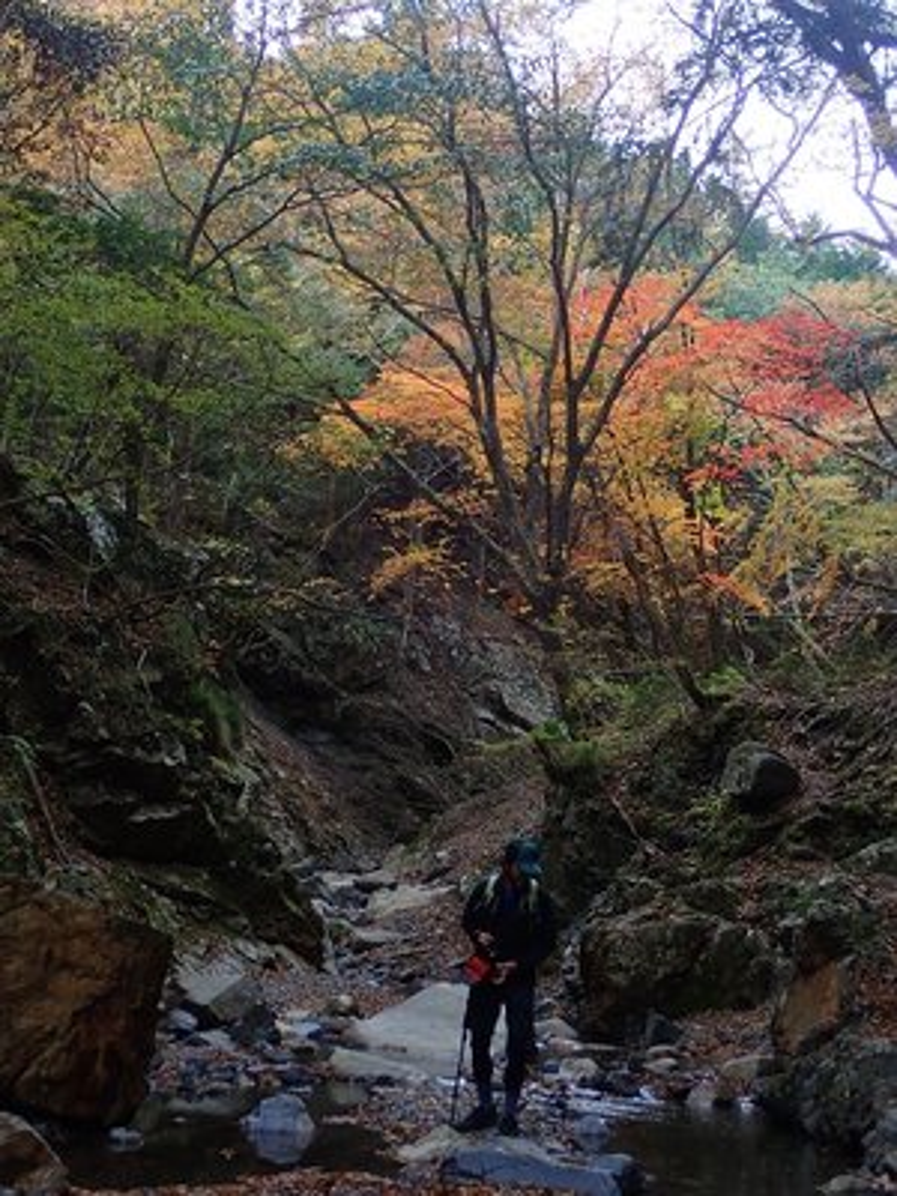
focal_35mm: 53
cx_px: 448
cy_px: 598
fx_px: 1831
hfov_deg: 27.5
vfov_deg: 36.2
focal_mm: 9.61
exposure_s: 1/60
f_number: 3.4
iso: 200
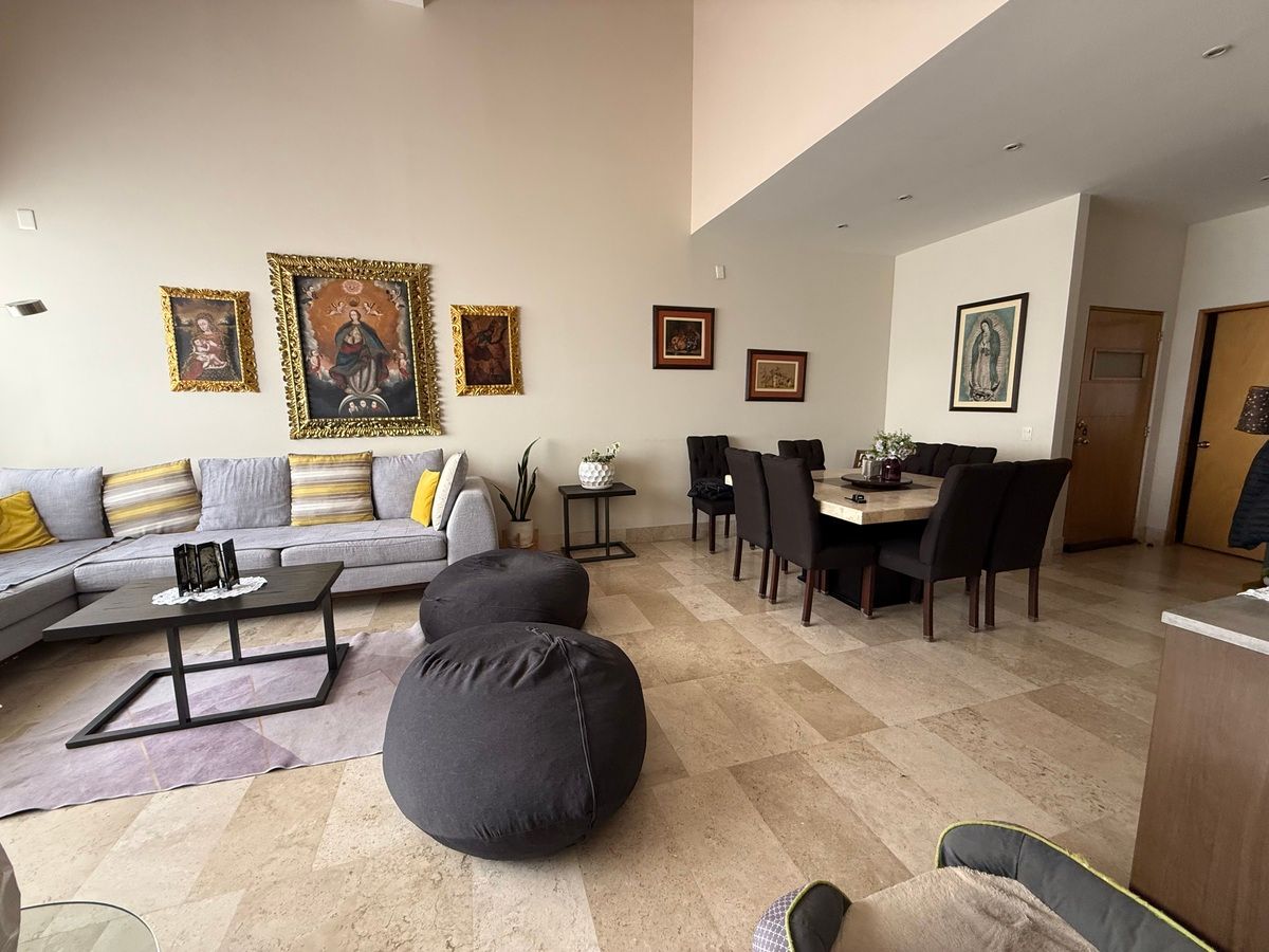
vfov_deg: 85.7
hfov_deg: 102.1
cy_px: 476
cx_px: 634
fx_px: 513
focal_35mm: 14
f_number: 2.2
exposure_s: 1/99
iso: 320
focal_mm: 2.22
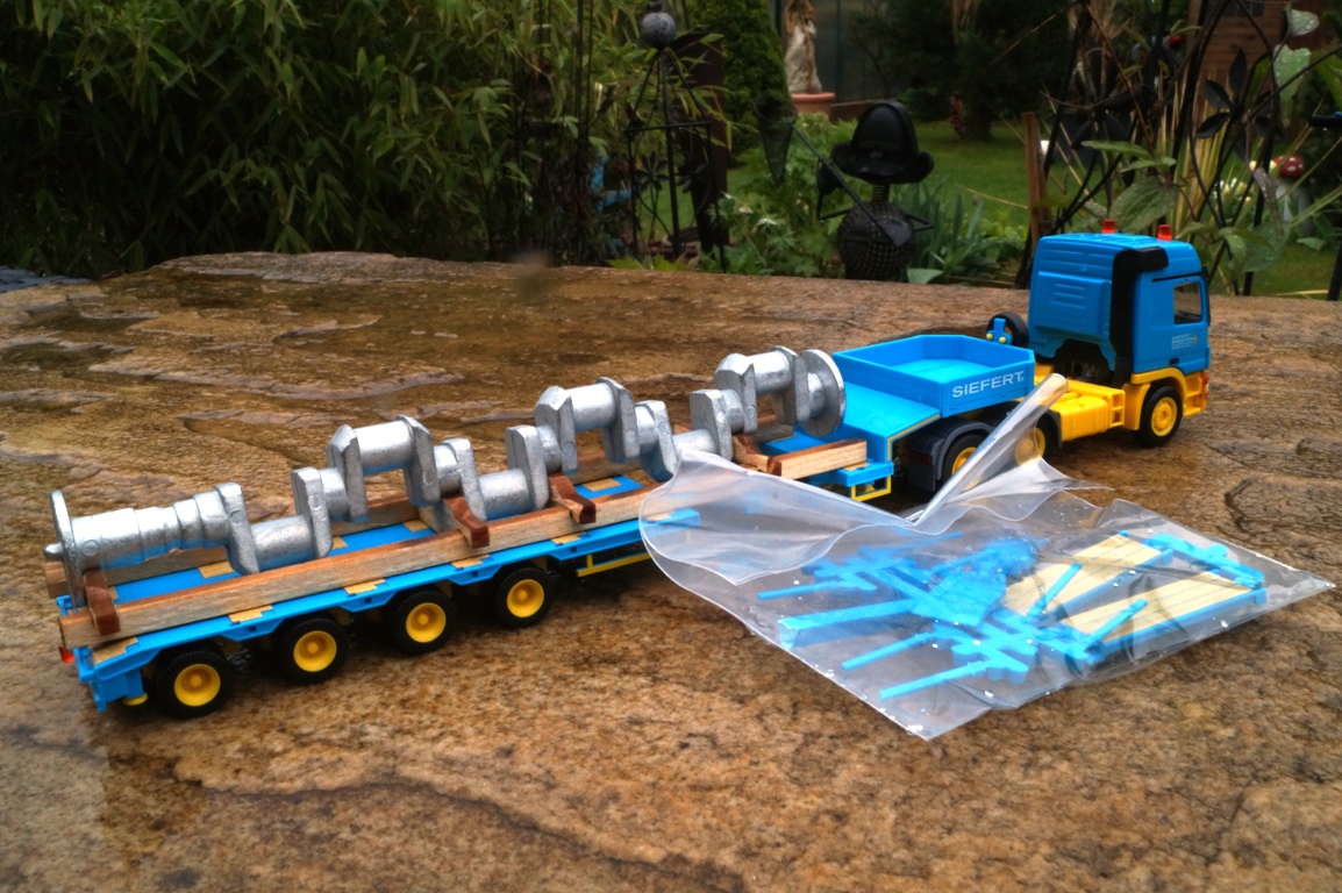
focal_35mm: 33
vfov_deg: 39.9
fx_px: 1229
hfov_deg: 57.3
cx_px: 671
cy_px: 446
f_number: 25
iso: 500
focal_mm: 22
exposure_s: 1/60
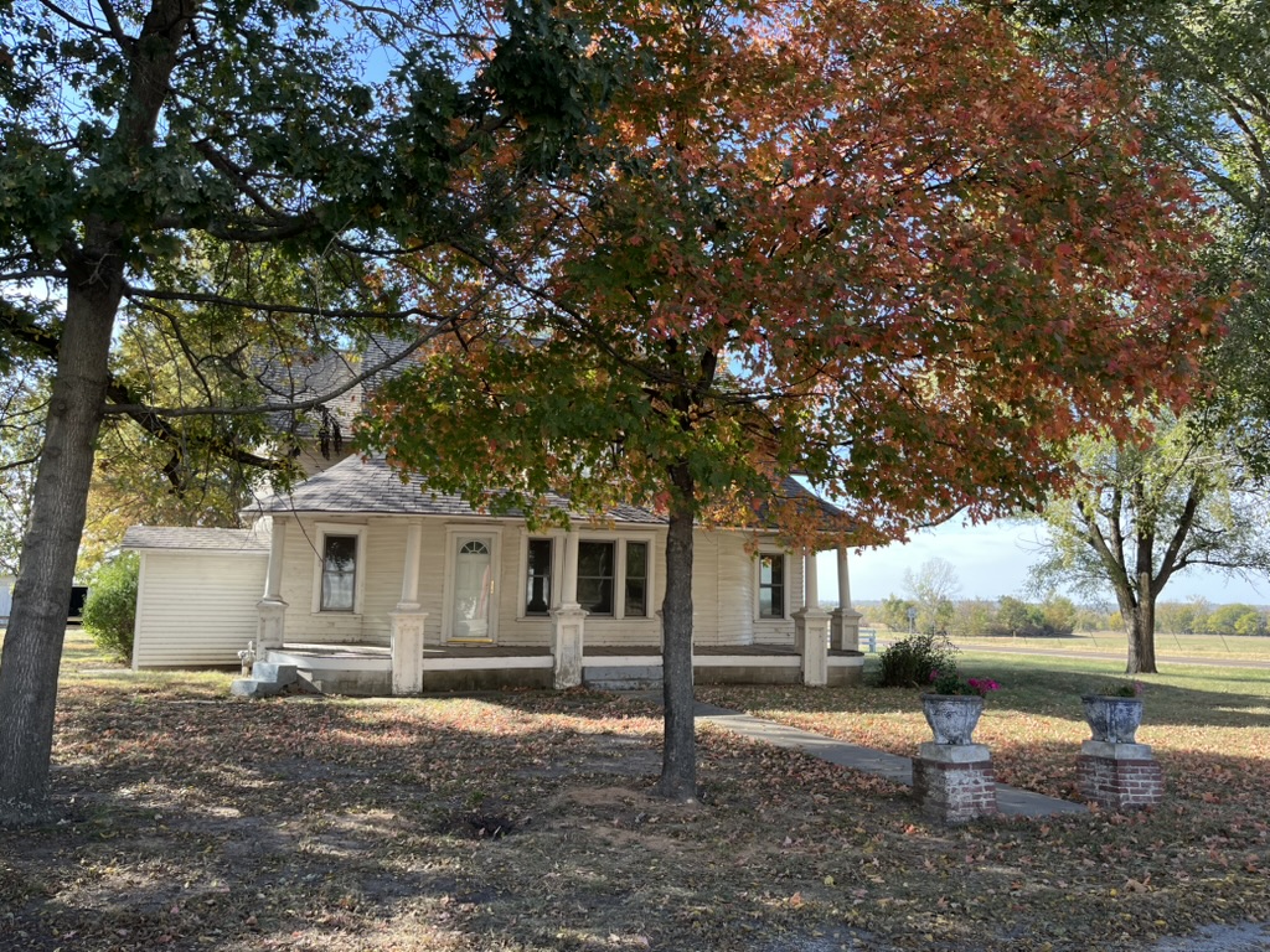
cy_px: 476
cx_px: 635
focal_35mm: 26
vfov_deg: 53.1
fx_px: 954
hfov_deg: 67.3
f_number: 1.6
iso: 50
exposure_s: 1/421
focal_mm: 5.1
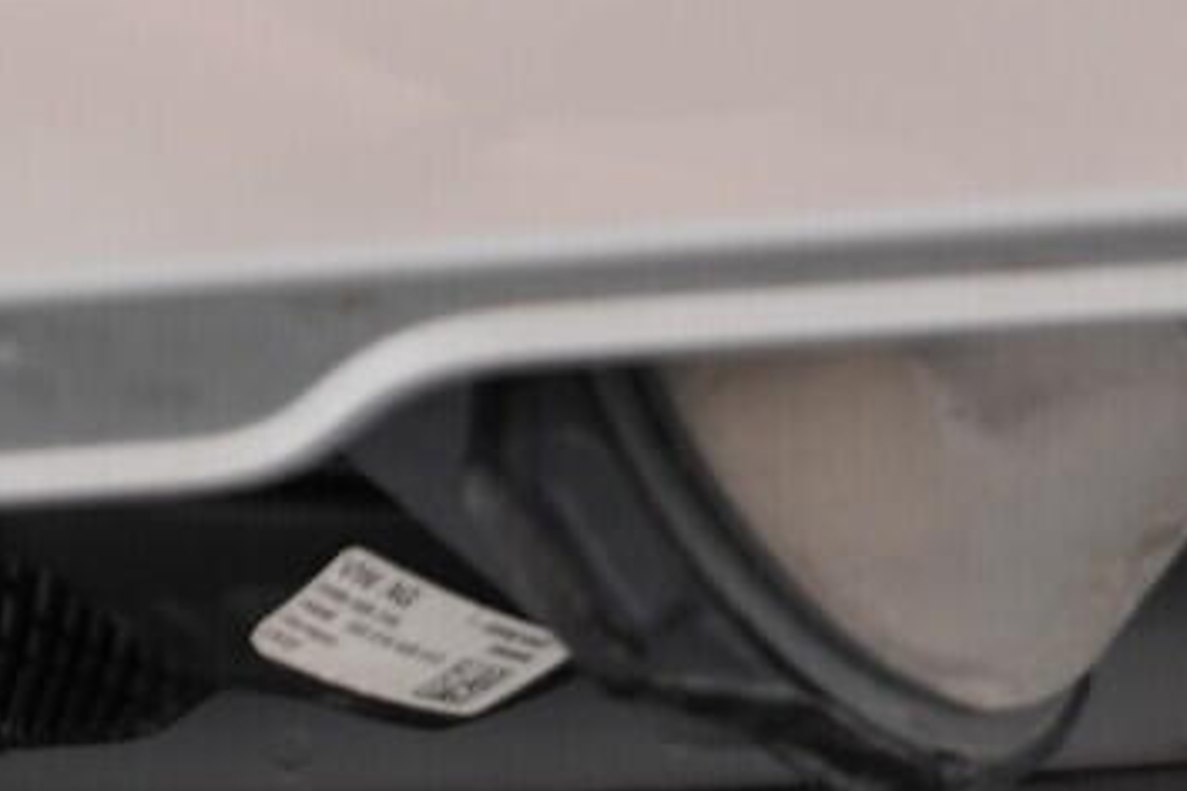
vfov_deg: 12.7
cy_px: 1057
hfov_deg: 19.6
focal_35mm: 104
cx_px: 607
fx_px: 3429
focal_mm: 24
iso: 200
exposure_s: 1/40
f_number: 2.8
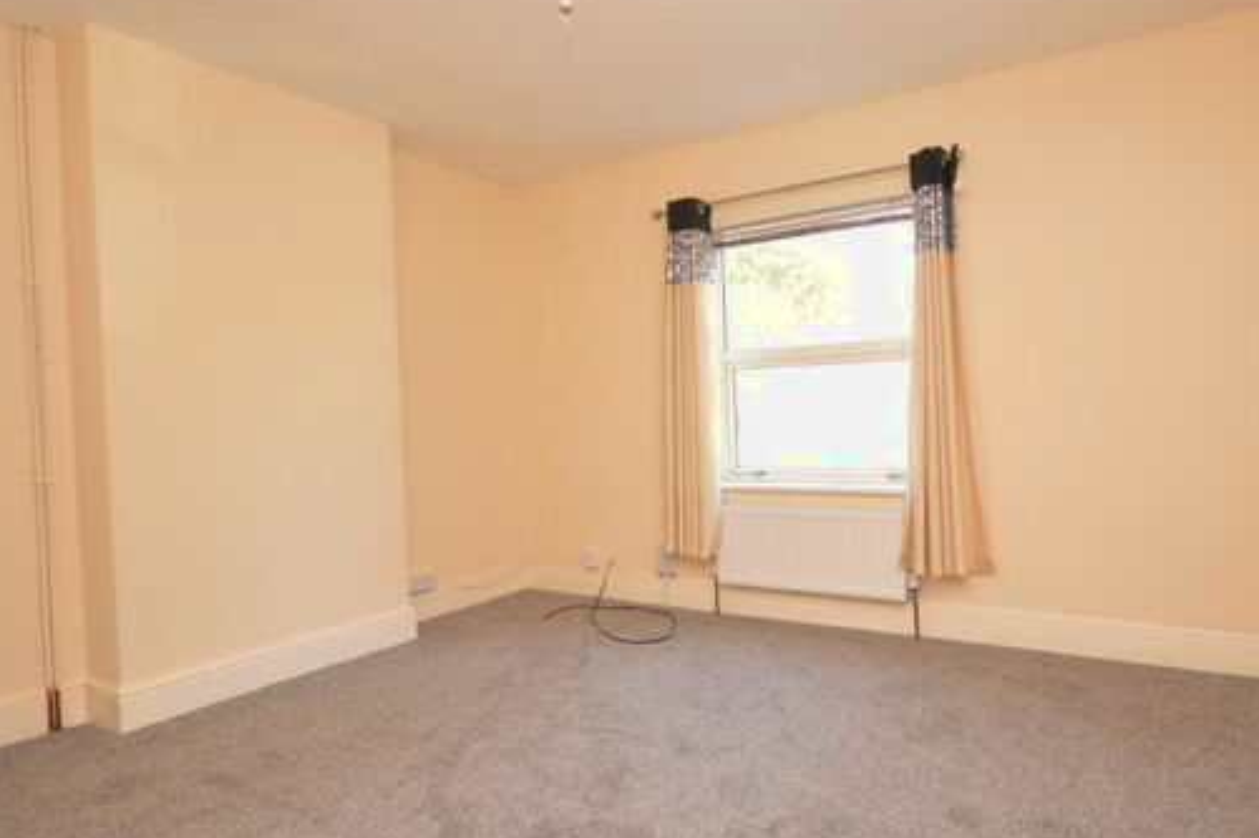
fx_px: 734
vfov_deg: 59.5
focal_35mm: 21
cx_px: 735
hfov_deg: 80.5
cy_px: 428
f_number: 4
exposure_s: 1/80
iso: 400
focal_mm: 10
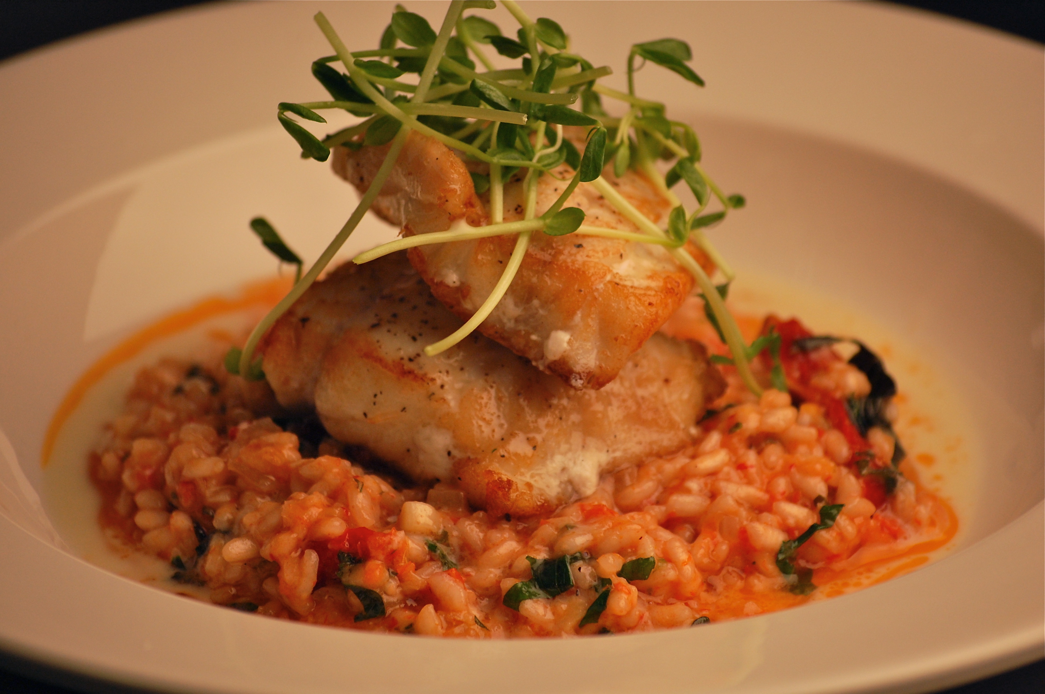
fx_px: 5873
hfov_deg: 10.2
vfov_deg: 6.8
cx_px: 522
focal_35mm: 202
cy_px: 347
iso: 400
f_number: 5.3
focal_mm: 135
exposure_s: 1/500
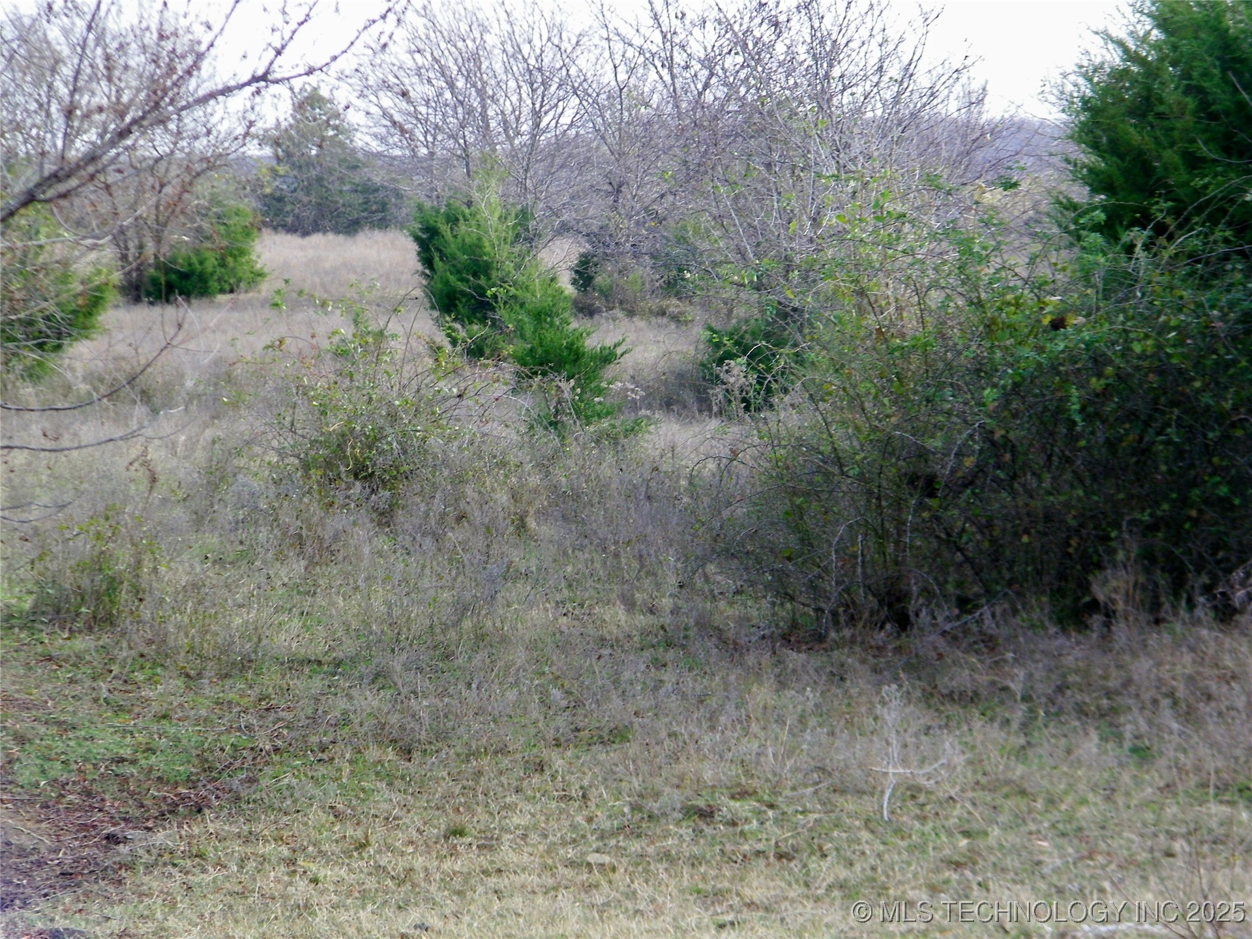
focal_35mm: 134
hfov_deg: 14.7
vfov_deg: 11.1
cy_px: 470
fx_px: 4847
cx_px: 626
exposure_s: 1/125
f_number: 4.9
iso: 80
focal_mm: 23.9
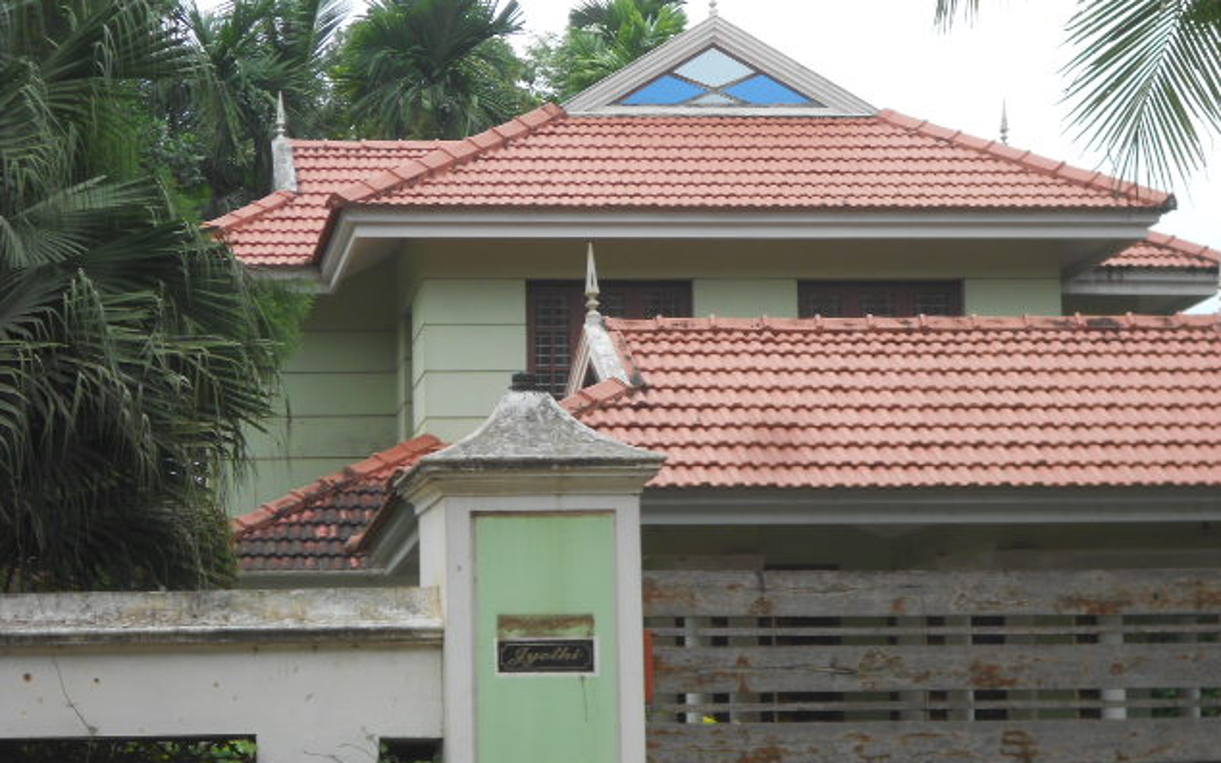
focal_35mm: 106
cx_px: 612
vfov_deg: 12.3
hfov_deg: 19.6
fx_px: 3527
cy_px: 337
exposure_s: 1/100
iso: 80
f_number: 5.5
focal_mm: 17.6
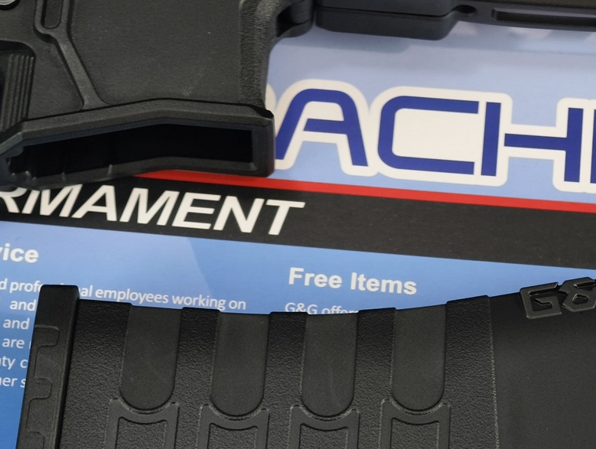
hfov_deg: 15.0
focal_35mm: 131
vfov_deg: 11.3
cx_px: 332
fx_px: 2259
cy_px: 330
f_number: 2.67
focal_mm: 22.48
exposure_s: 1/30
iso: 1056
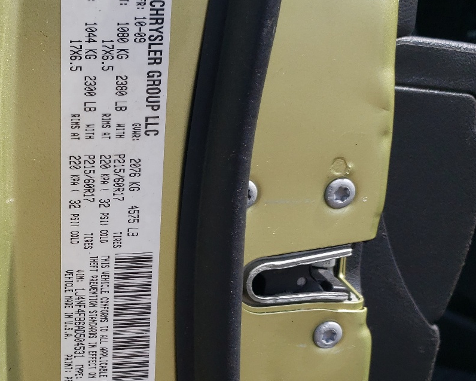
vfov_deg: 29.6
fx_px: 719
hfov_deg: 35.4
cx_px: 92
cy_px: 222
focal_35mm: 51
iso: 50
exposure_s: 1/2000
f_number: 1.5
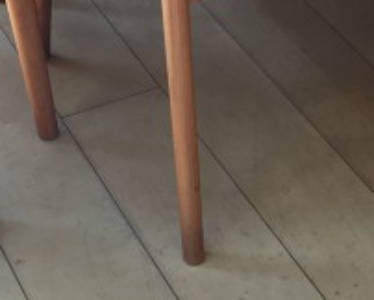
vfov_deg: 12.8
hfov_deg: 17.0
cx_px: 293
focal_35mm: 112
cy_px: -194
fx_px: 1241
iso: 32
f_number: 2.2
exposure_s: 1/120
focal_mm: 4.15
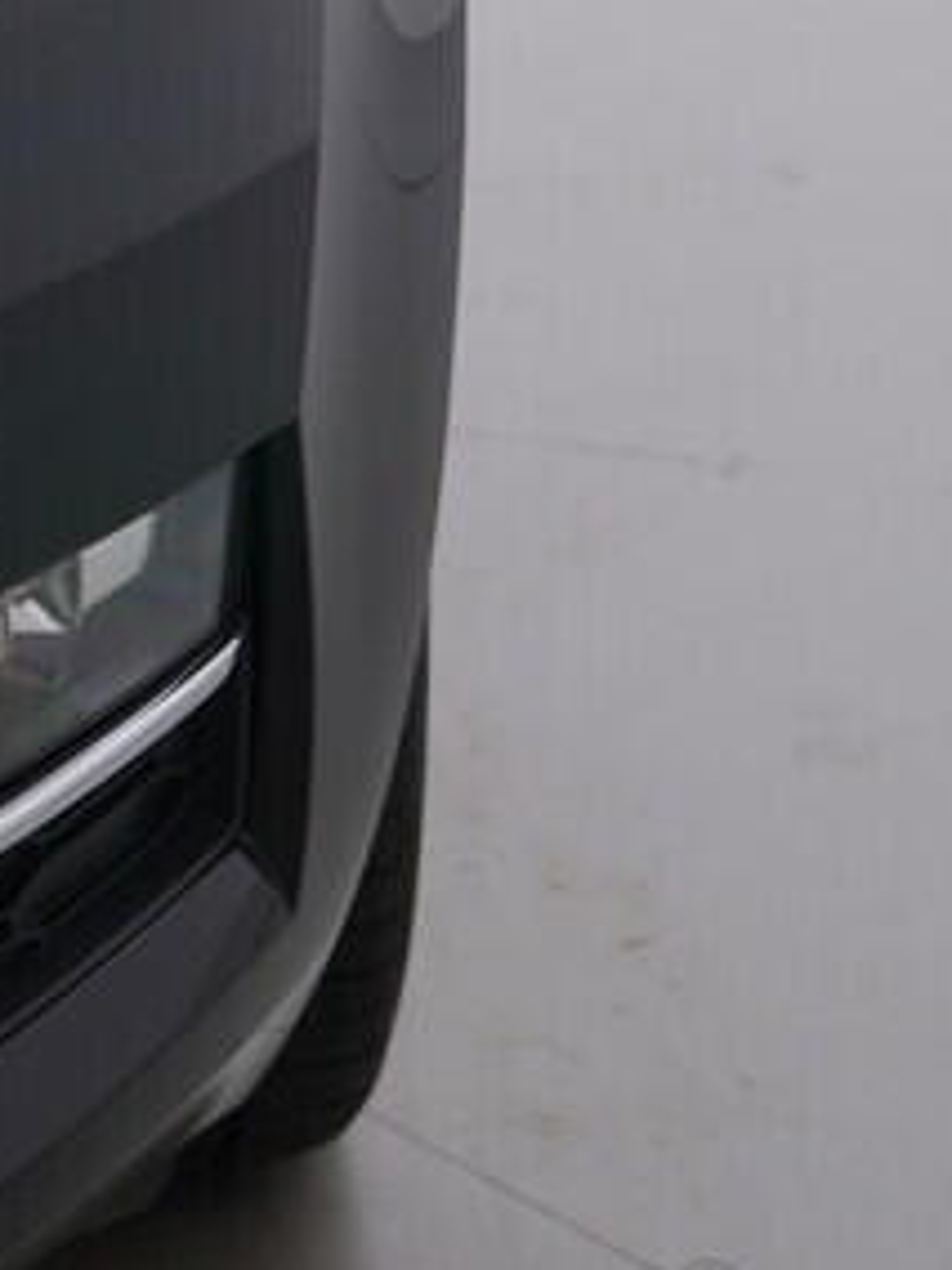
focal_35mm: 125
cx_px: 40
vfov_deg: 15.5
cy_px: 20
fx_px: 4584
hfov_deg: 11.8
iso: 125
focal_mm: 24
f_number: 4.5
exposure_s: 1/100
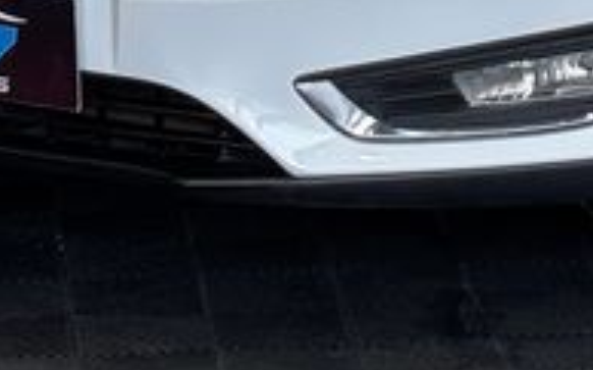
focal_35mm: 271
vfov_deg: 4.7
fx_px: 4377
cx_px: 689
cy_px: -425
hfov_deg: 7.7
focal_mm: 5.96
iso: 25
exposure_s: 1/120
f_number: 1.6
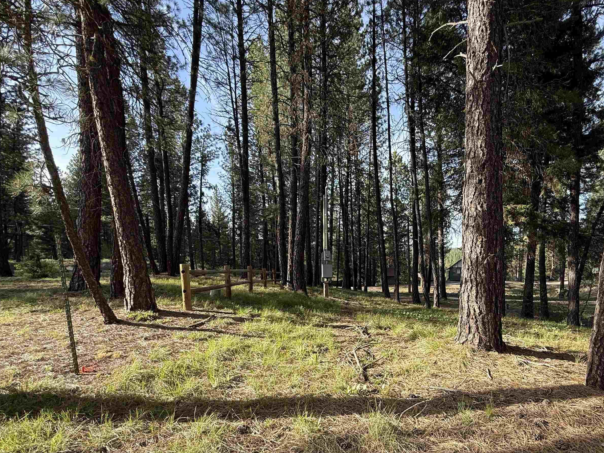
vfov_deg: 70.4
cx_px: 381
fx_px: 314
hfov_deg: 85.9
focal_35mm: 18
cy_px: 285
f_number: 2.2
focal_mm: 2.22
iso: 64
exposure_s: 1/368
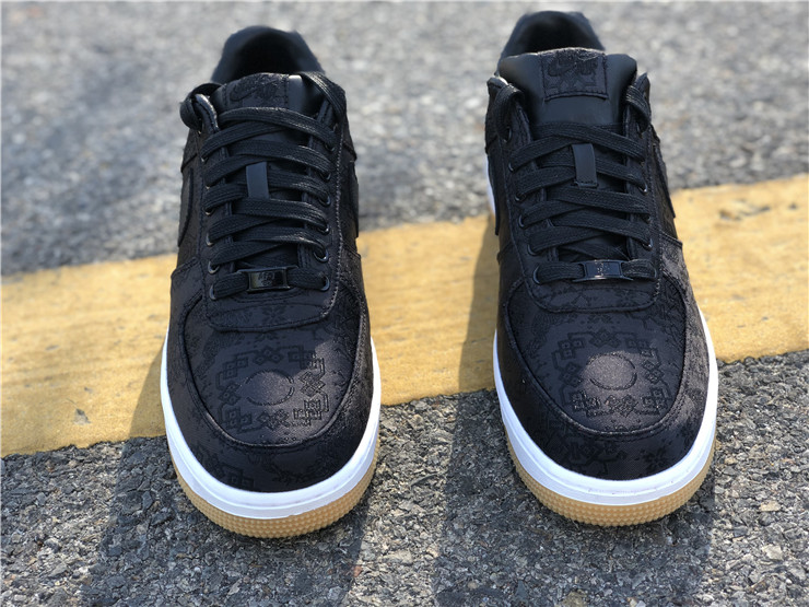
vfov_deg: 28.0
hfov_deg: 36.8
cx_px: 404
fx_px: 1215
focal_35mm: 52
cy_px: 304
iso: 25
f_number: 2.4
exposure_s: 1/120
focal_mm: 6
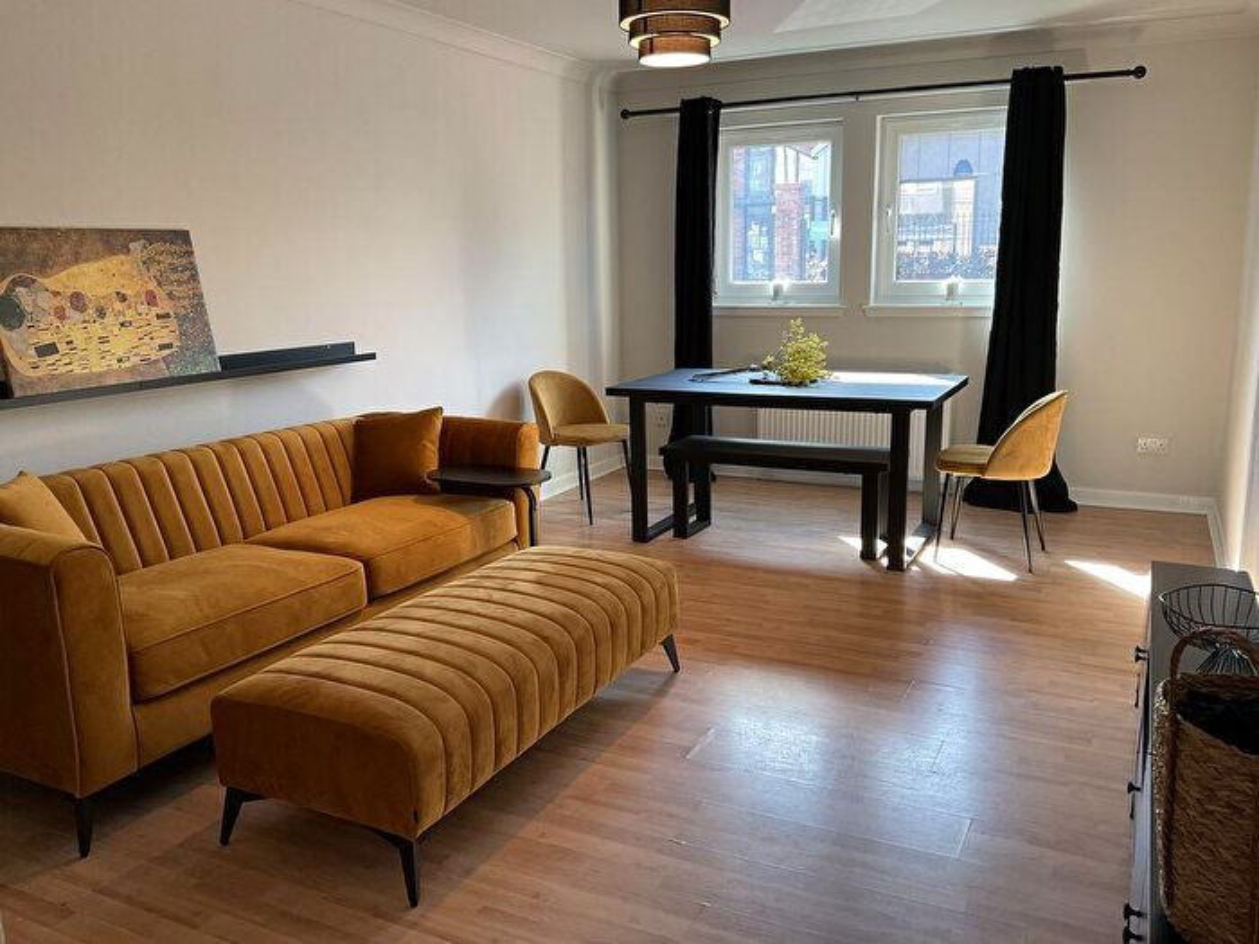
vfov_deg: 48.2
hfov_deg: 61.7
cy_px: 472
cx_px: 630
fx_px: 1055
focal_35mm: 29
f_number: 1.8
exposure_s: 1/100
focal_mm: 3
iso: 64
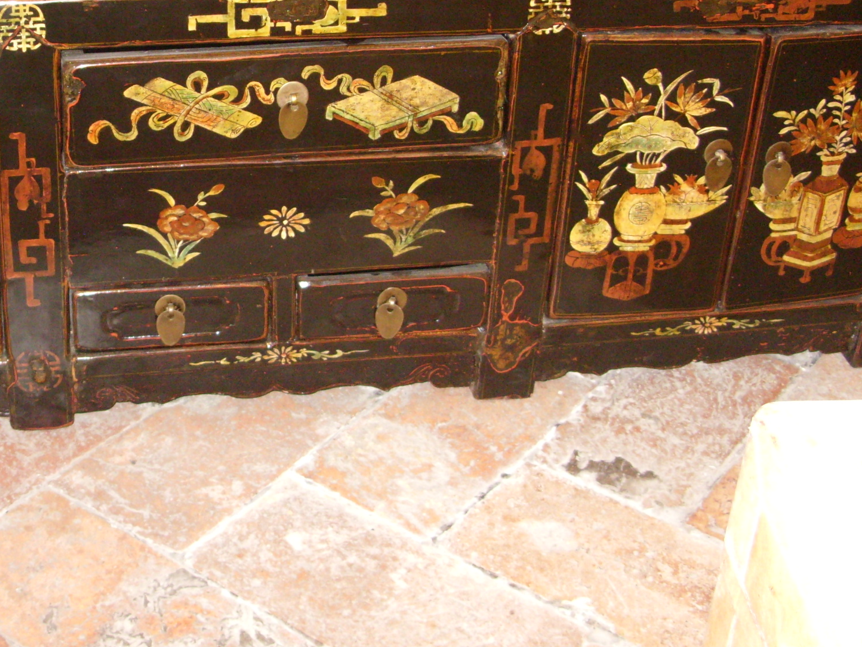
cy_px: 226
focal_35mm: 66
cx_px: 235
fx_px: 1644
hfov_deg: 29.0
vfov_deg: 22.2
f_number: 2.8
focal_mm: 6.3
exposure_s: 1/30
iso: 400
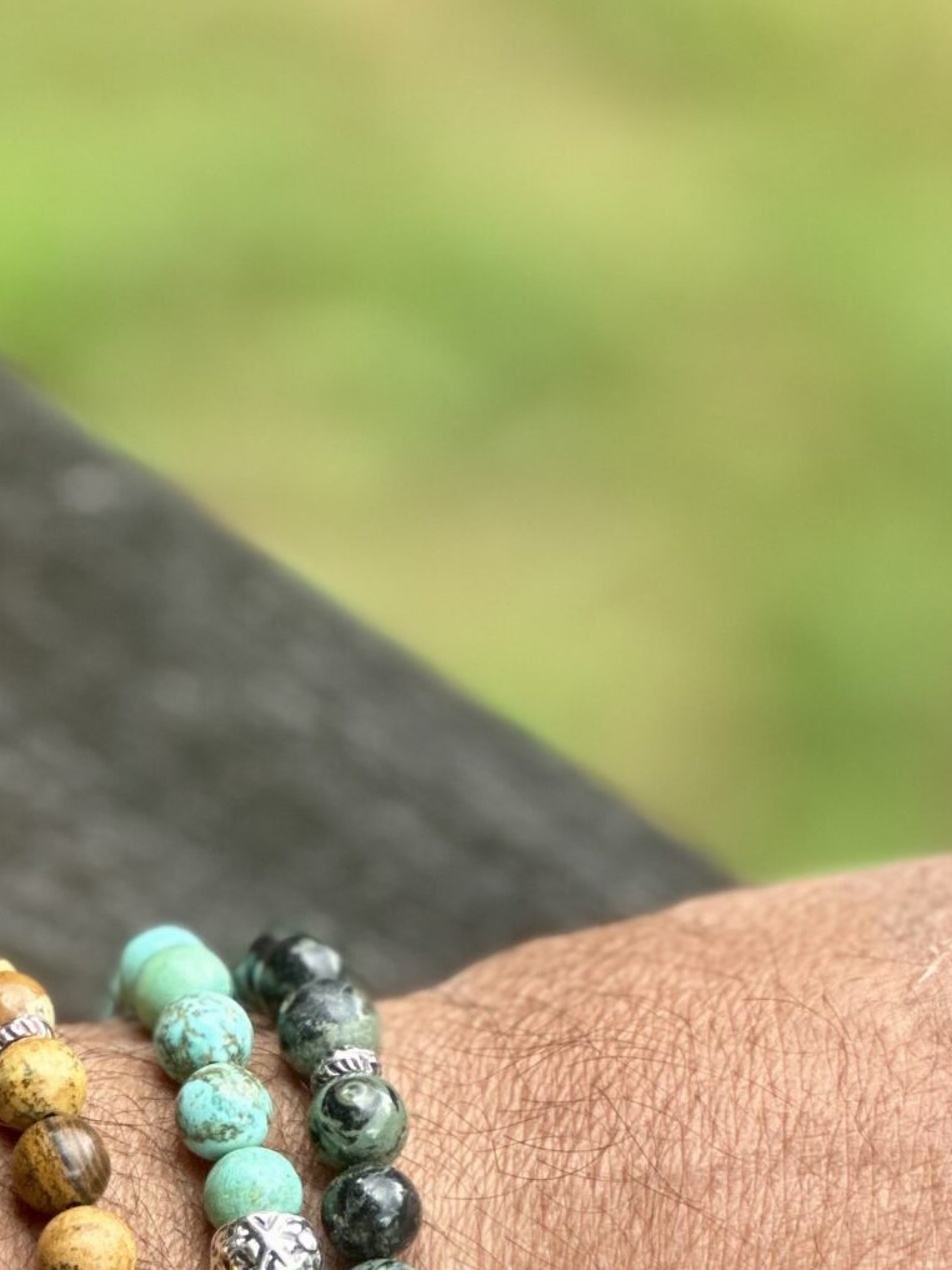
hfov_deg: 7.7
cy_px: 1166
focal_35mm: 194
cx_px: 291
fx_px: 7114
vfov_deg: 10.1
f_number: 2.8
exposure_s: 1/121
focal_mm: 9
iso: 80
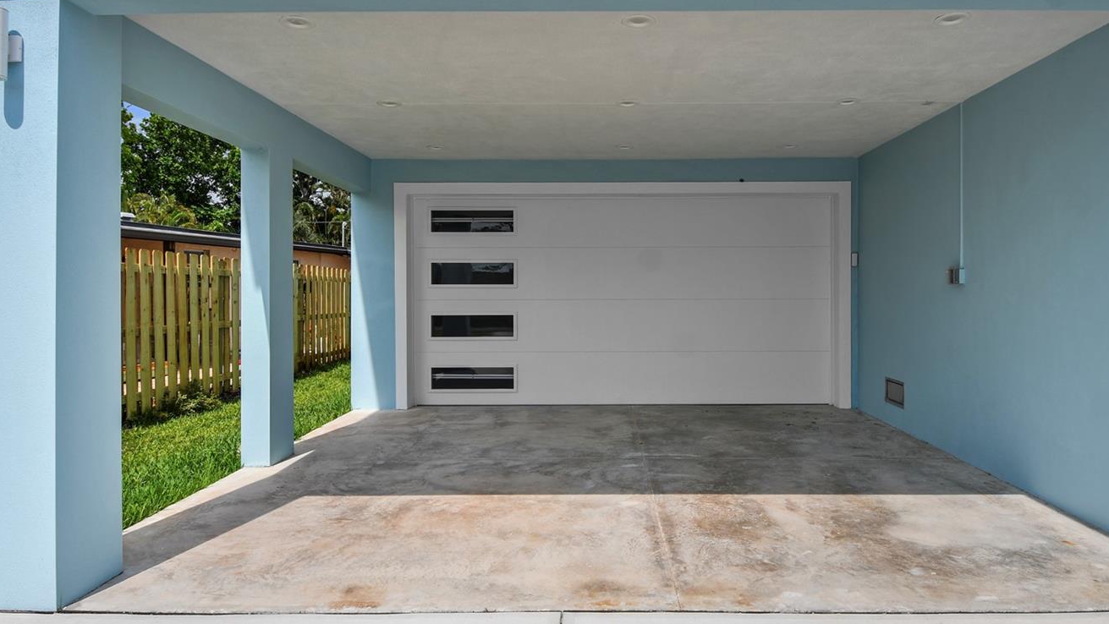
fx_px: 676
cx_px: 607
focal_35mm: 23
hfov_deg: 78.5
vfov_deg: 49.5
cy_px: 295
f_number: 7.1
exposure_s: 1/500
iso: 100
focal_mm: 12
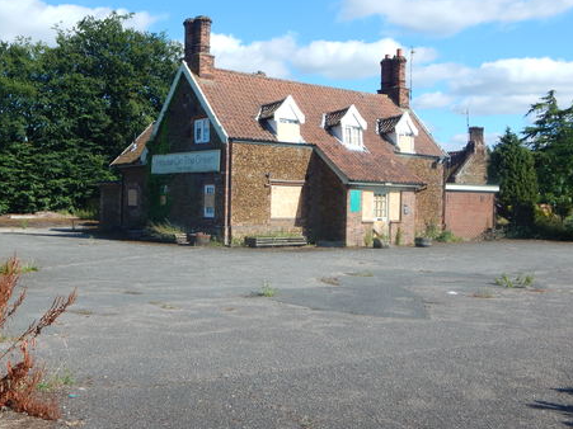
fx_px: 728
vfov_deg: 32.9
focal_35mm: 44
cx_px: 211
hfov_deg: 42.6
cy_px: 206
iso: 125
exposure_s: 1/400
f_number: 6.5
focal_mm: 5.6
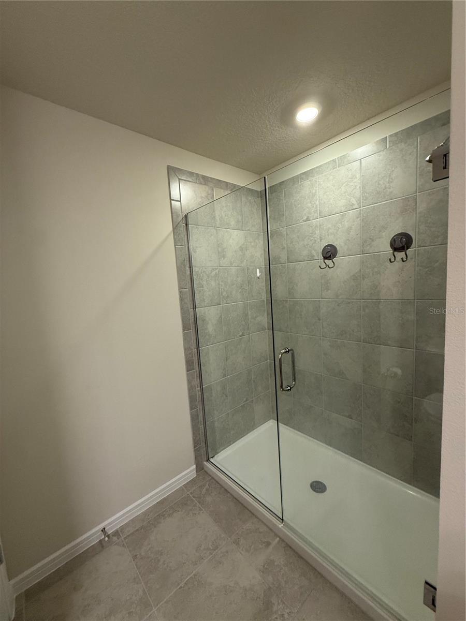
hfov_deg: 85.7
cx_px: 233
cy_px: 310
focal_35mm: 14
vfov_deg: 102.1
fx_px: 251
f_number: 2.2
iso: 320
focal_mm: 2.22
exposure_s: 1/120
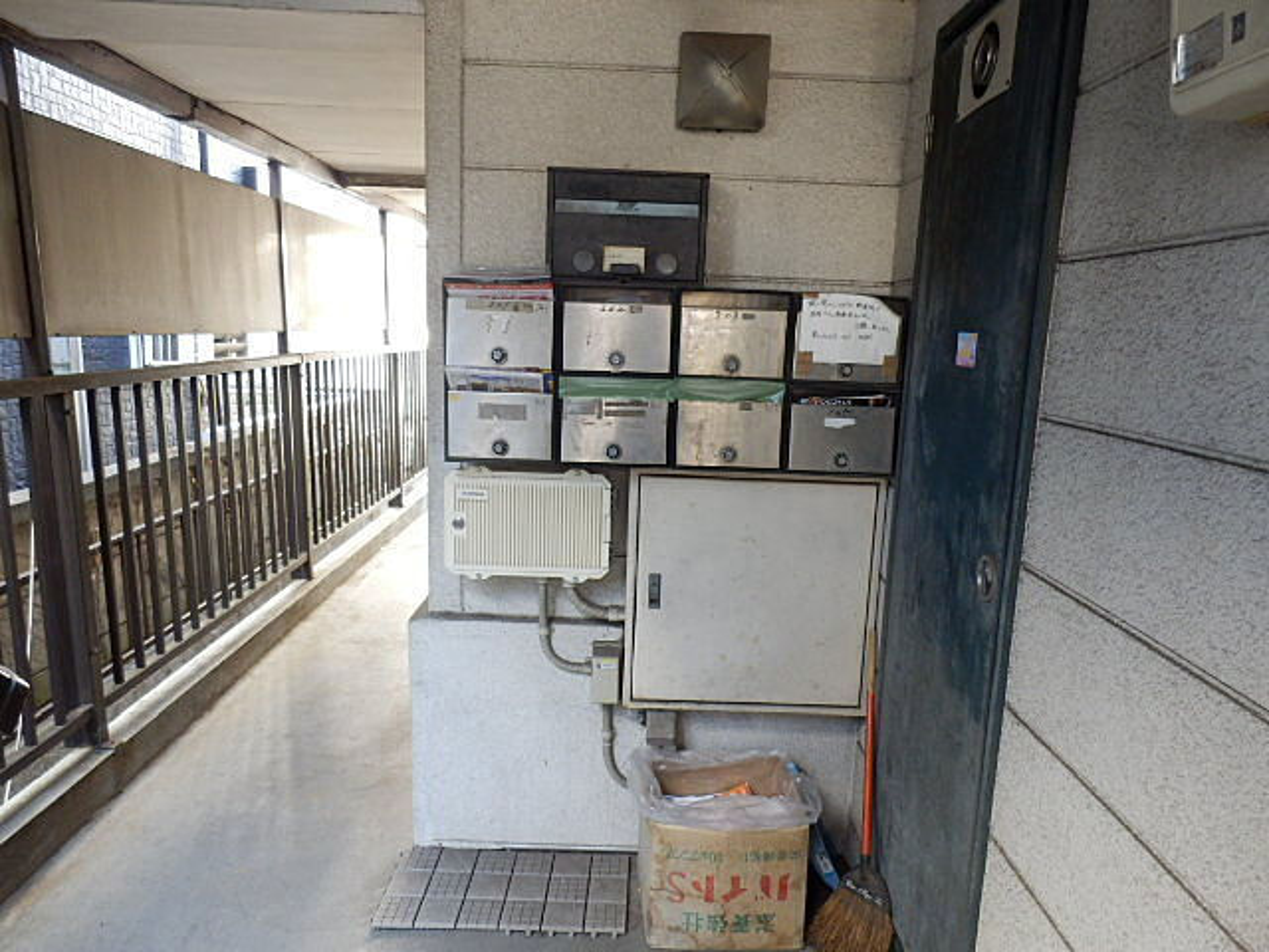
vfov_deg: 56.8
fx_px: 880
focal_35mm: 24
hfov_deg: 71.6
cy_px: 476
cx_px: 634
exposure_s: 1/30
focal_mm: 4.2
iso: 250
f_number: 3
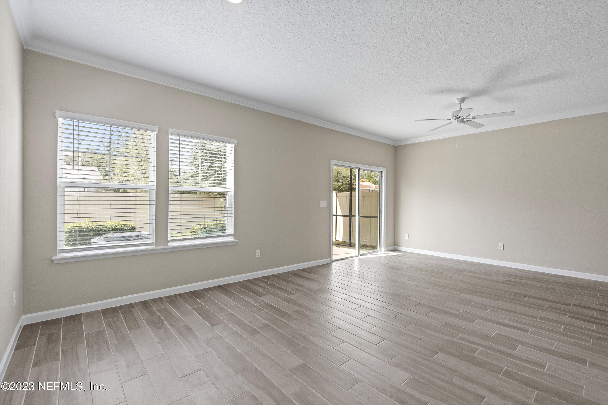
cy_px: 202
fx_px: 270
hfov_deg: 96.7
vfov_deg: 73.7
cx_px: 304
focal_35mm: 16
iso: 1000
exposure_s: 1/25
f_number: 8
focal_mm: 16
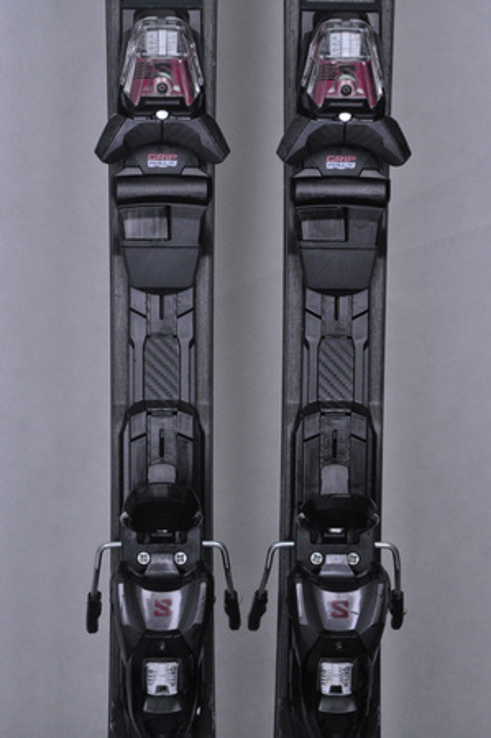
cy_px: 369
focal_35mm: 120
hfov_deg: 11.4
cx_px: 246
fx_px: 2460
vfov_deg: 17.1
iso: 3200
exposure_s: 1/125
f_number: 9.5
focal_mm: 80
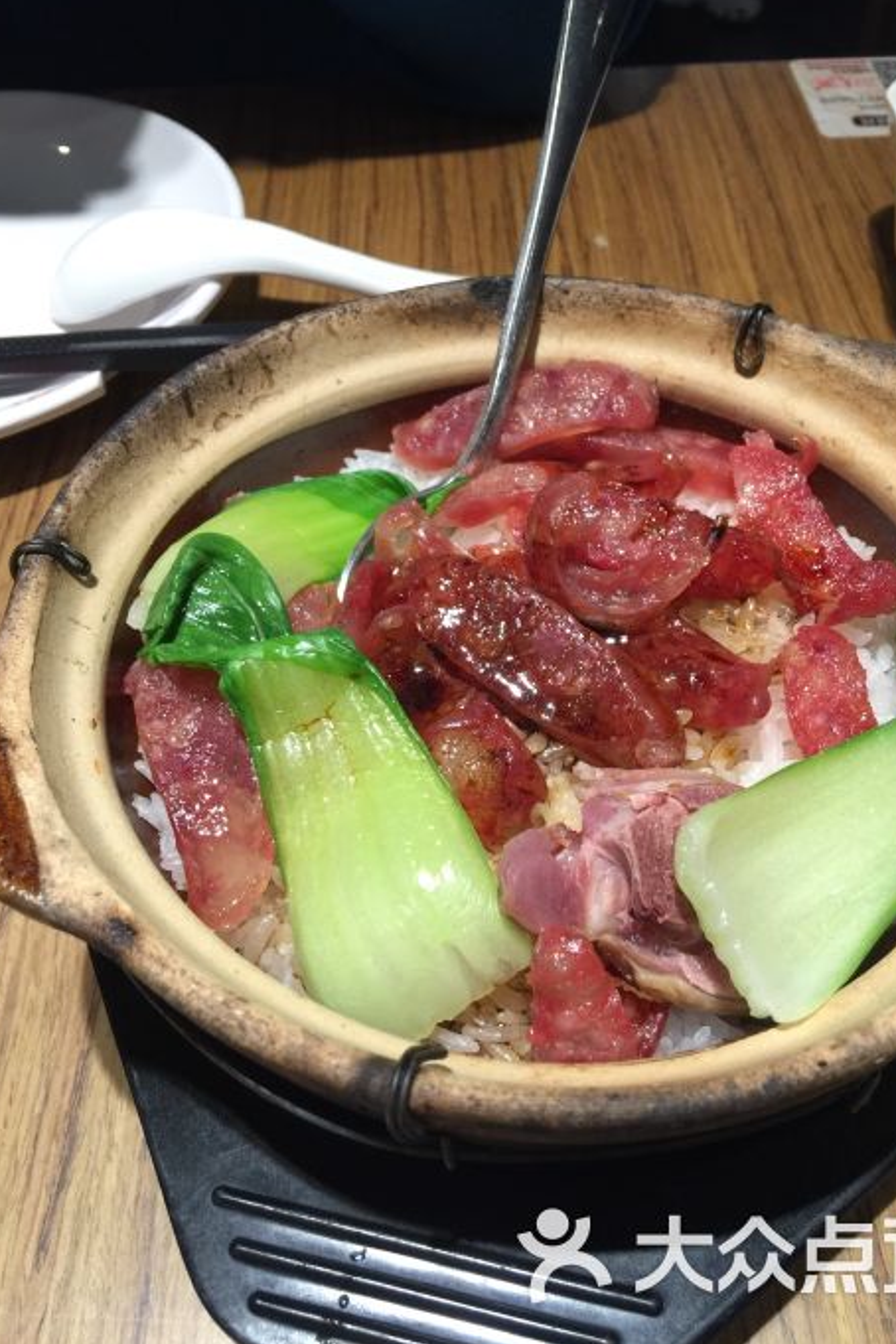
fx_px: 1157
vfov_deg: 60.3
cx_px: 494
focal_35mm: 31
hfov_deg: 42.3
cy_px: 667
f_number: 2.2
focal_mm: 4.15
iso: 40
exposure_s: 1/33
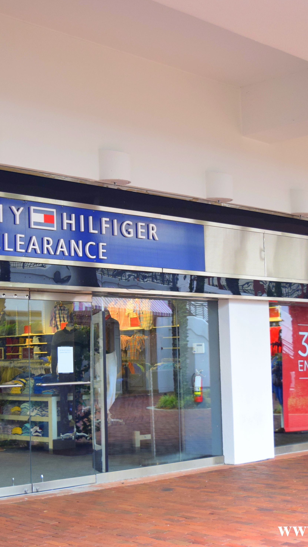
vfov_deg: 33.8
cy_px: 275
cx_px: 117
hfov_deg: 19.4
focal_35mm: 62
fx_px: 900
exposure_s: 1/50
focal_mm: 26
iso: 800
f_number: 4
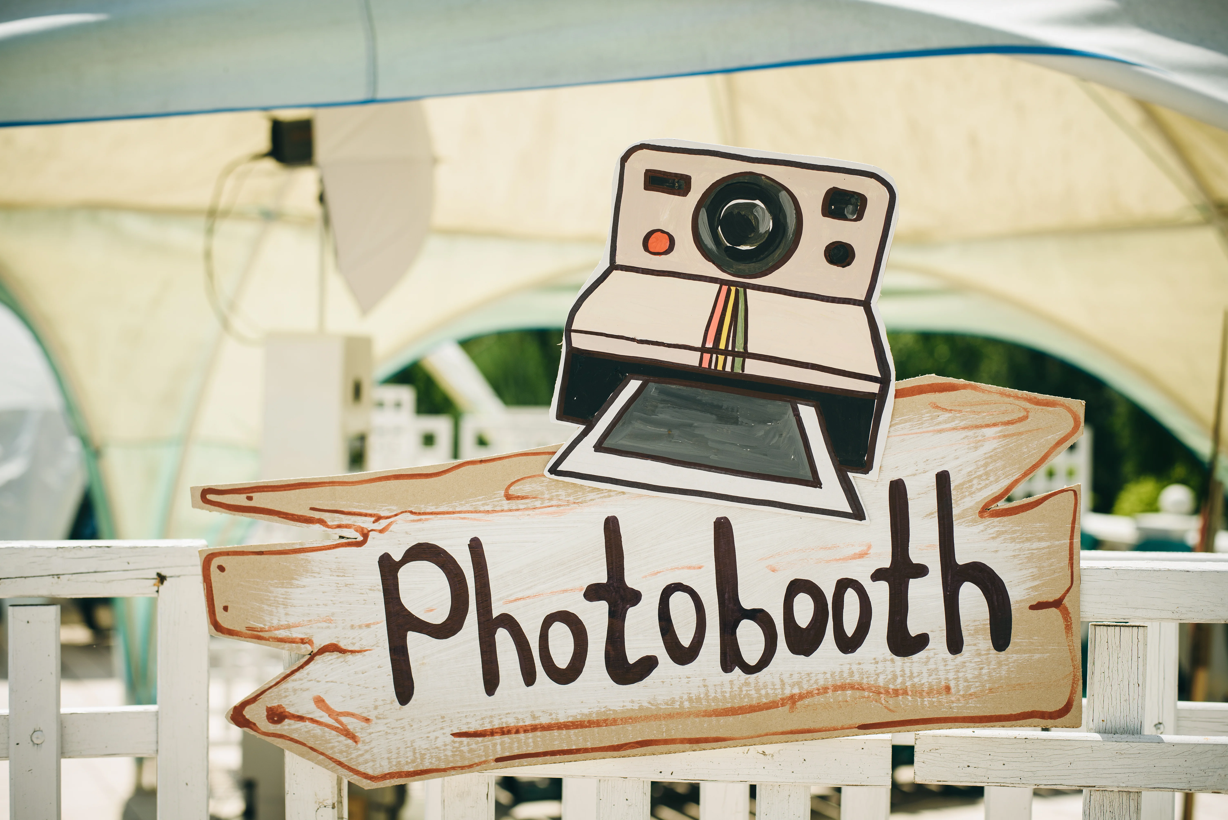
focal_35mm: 50
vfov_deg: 27.0
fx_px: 1706
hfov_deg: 39.6
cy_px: 410
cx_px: 614
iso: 100
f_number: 4.5
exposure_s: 1/800
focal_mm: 50
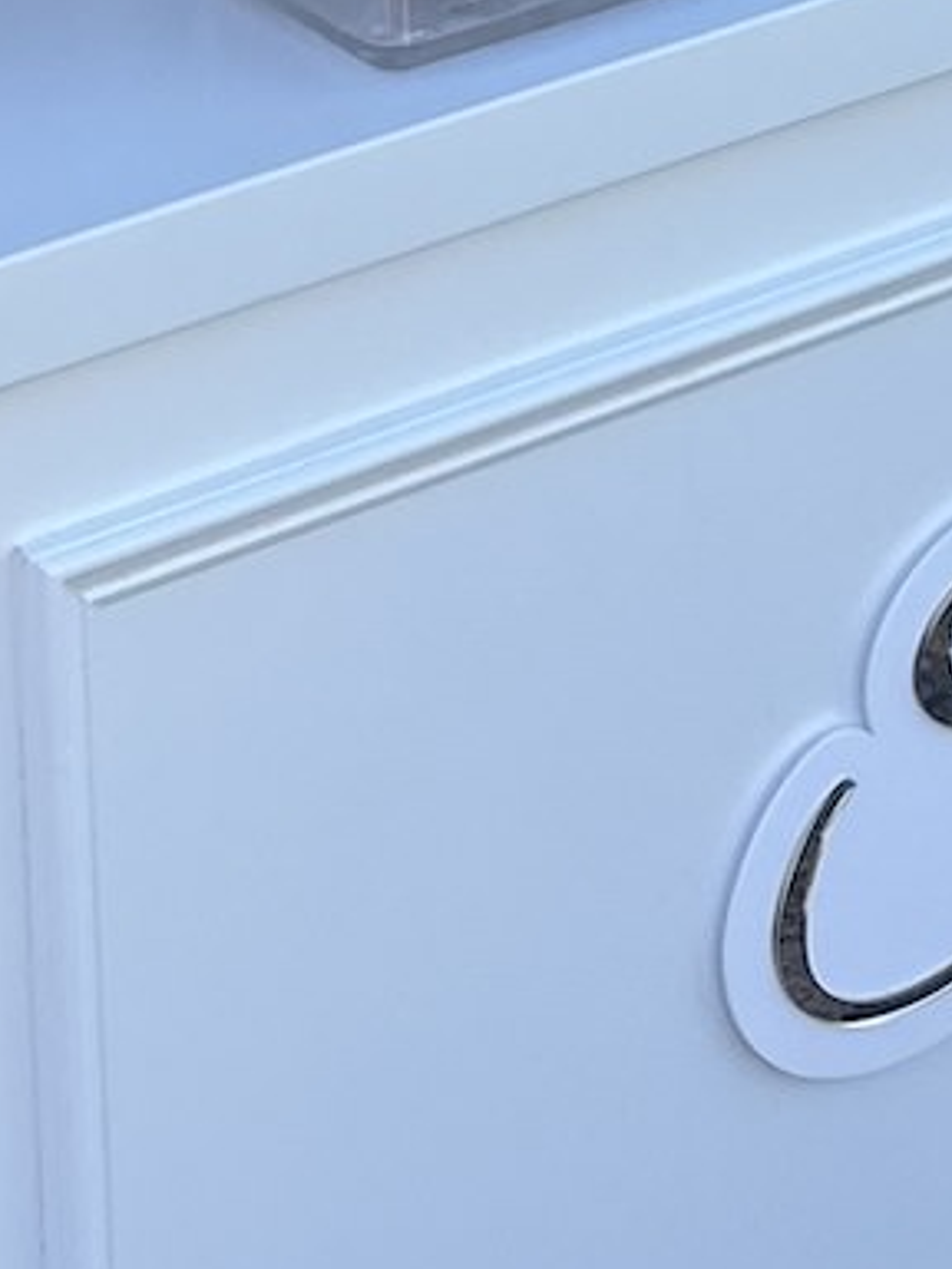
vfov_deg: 12.9
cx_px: 271
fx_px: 4584
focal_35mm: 125
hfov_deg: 11.8
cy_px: -1547
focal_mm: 6.86
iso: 80
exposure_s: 1/1198
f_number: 1.78
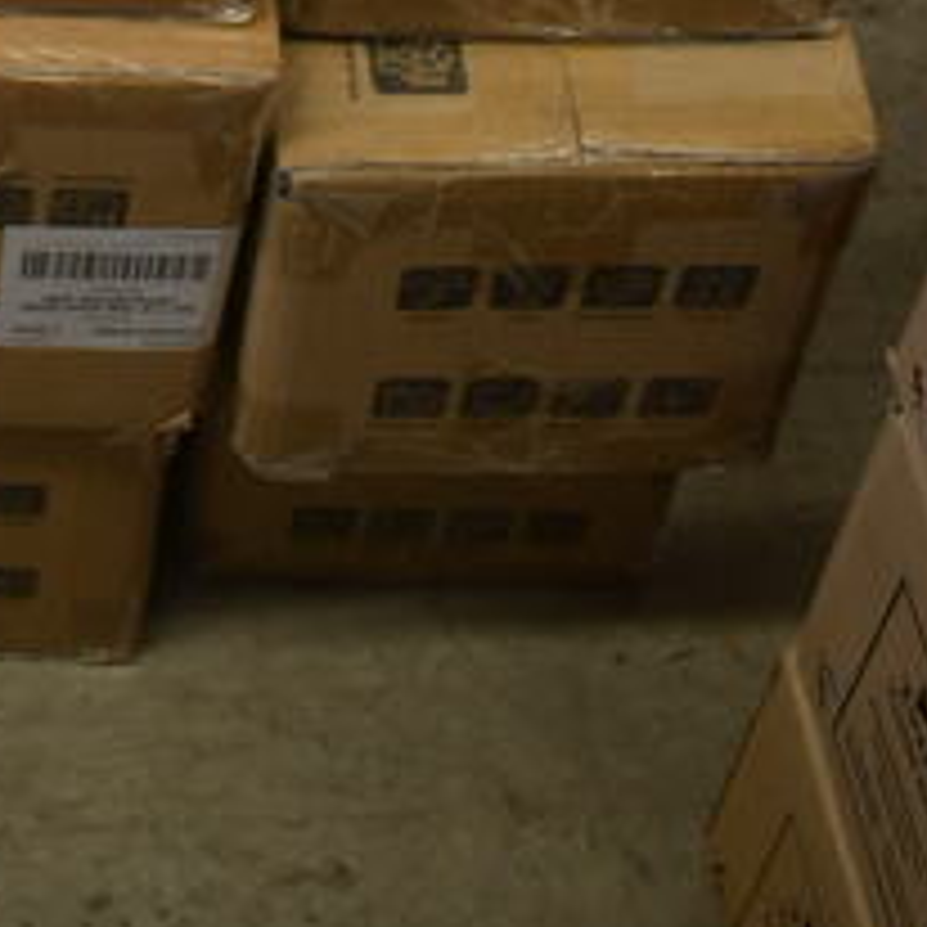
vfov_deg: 14.7
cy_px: -803
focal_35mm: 102
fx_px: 3090
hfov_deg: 16.5
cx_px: -135
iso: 200
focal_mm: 18
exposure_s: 1/30
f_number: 3.5
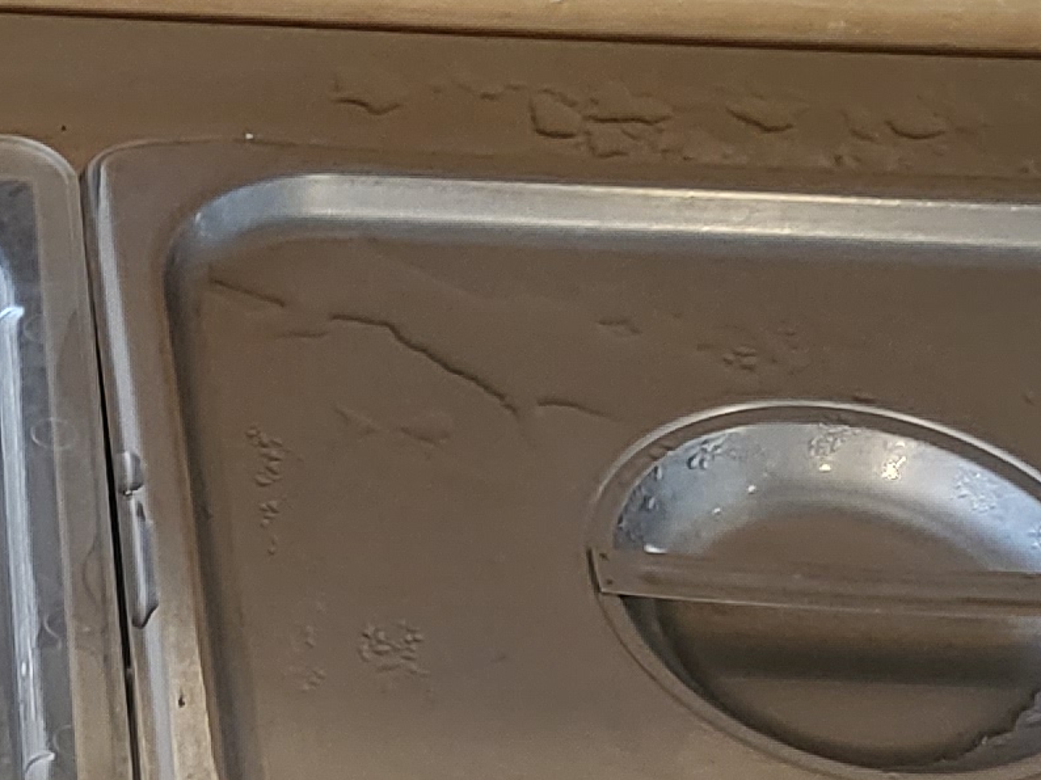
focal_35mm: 131
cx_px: -680
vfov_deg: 10.7
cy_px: 1314
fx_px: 3938
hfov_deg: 13.8
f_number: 1.8
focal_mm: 4.25
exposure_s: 1/120
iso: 160
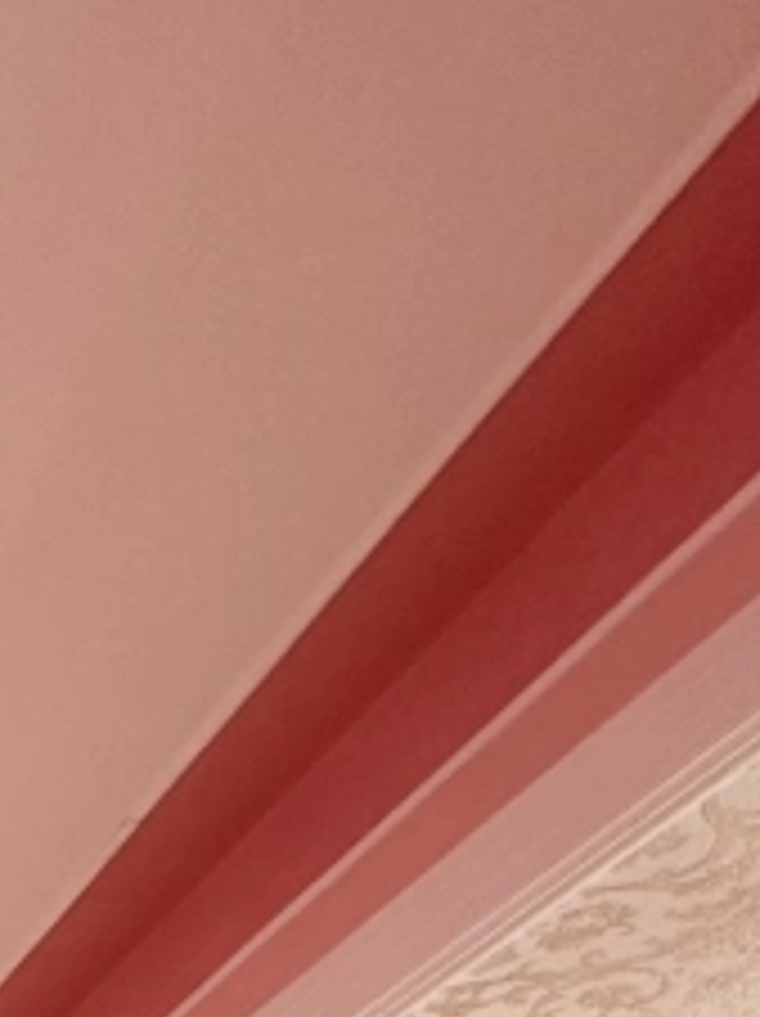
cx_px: -423
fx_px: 1965
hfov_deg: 18.9
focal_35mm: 67
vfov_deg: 19.5
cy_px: 1940
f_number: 2.2
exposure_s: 1/99
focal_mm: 2.22
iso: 200
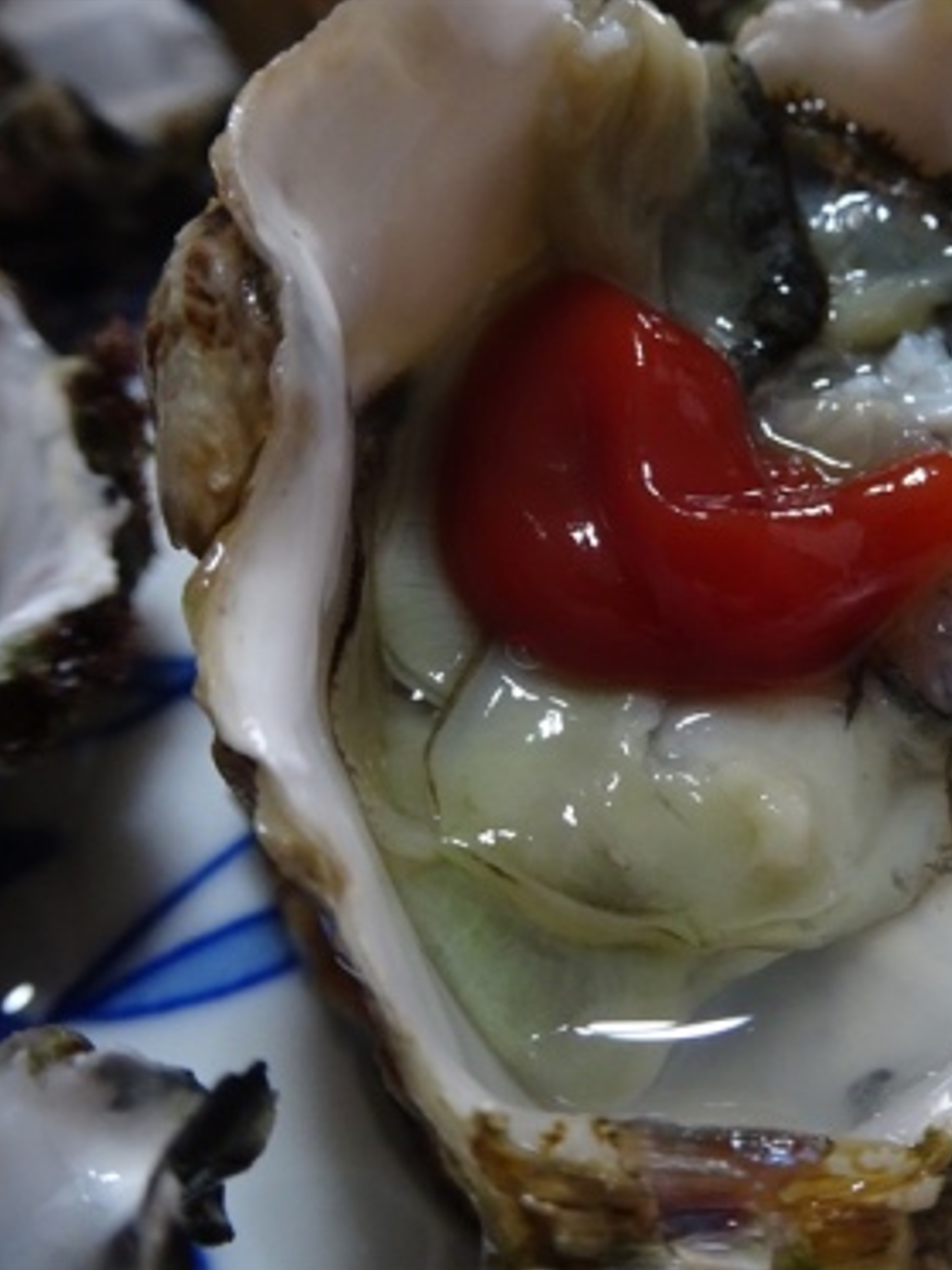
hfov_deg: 32.7
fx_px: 1577
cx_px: 761
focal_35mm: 43
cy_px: 637
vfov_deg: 43.9
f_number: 4
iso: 500
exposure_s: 1/40
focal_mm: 5.43
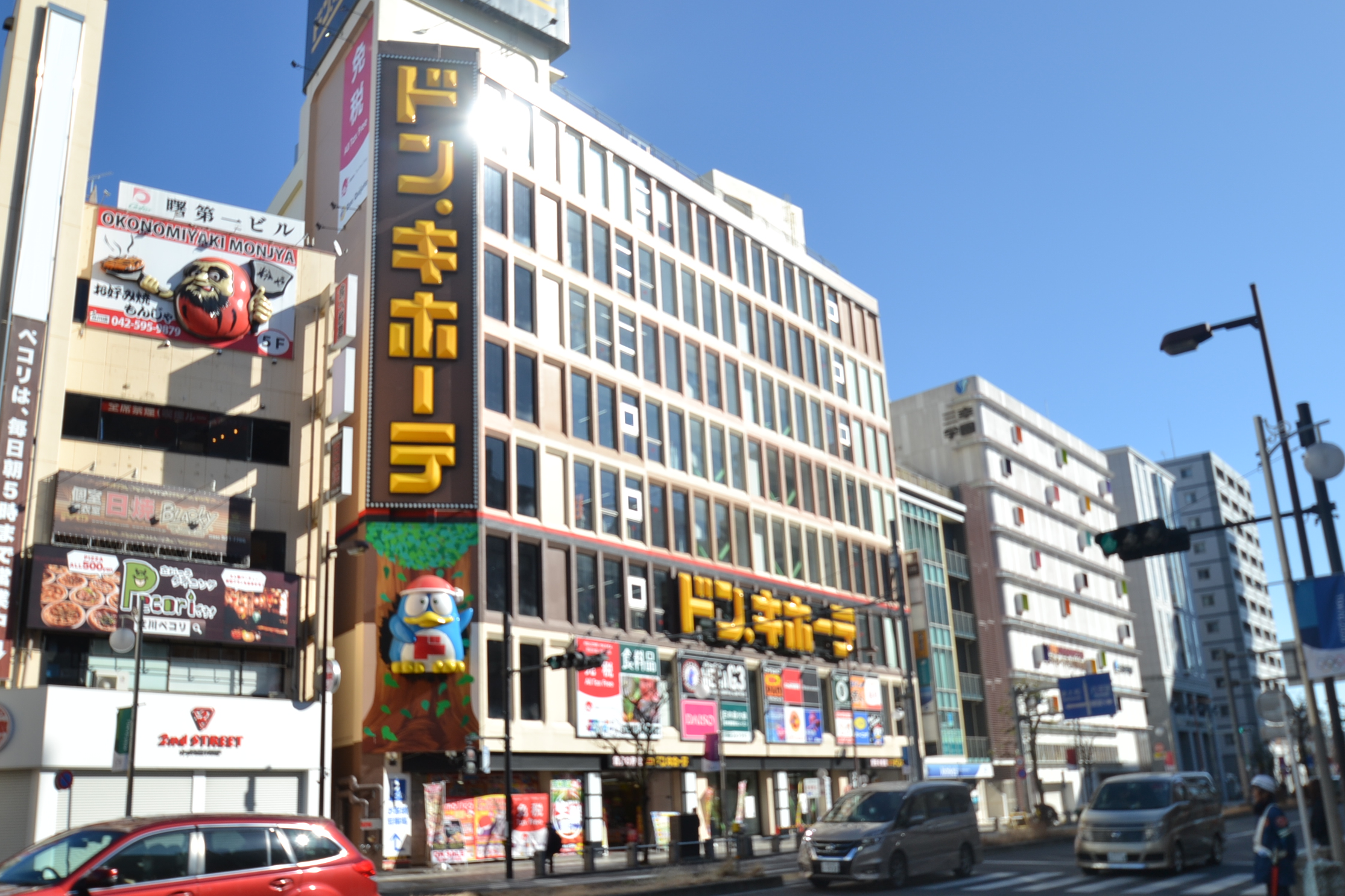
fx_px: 1158
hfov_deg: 60.3
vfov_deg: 42.3
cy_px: 449
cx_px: 665
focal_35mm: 31
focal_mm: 20
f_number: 8
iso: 100
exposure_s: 1/250
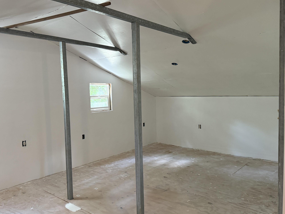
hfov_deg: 61.6
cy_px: 111
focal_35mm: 29
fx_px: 239
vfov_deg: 48.2
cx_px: 132
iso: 500
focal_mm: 6.76
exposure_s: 1/60
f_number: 1.78
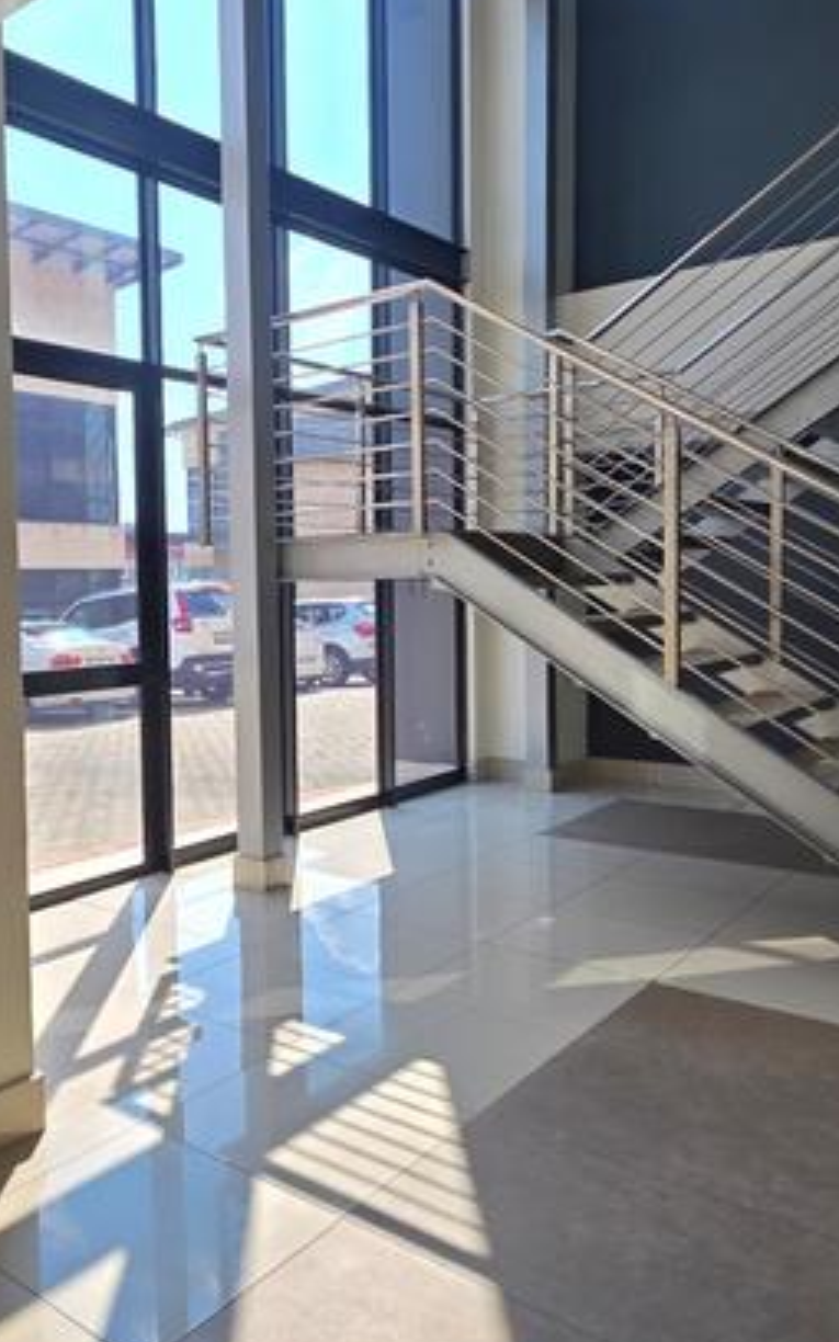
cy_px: 641
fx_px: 988
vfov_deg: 68.4
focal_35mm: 27
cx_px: 135
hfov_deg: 43.3
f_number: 1.9
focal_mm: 2.2
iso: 40
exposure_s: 1/321
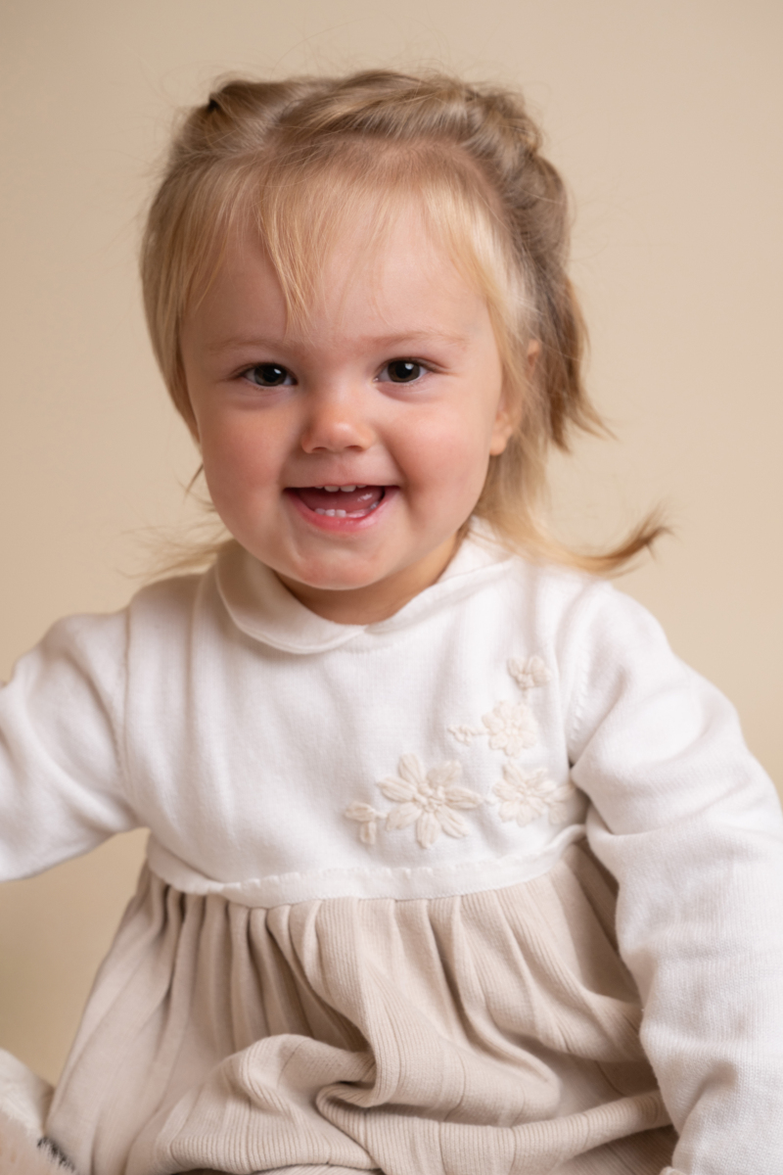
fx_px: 2284
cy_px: 588
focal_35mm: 70
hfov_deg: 19.5
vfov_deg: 28.8
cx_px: 392
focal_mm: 70
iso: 320
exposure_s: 1/125
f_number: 7.1
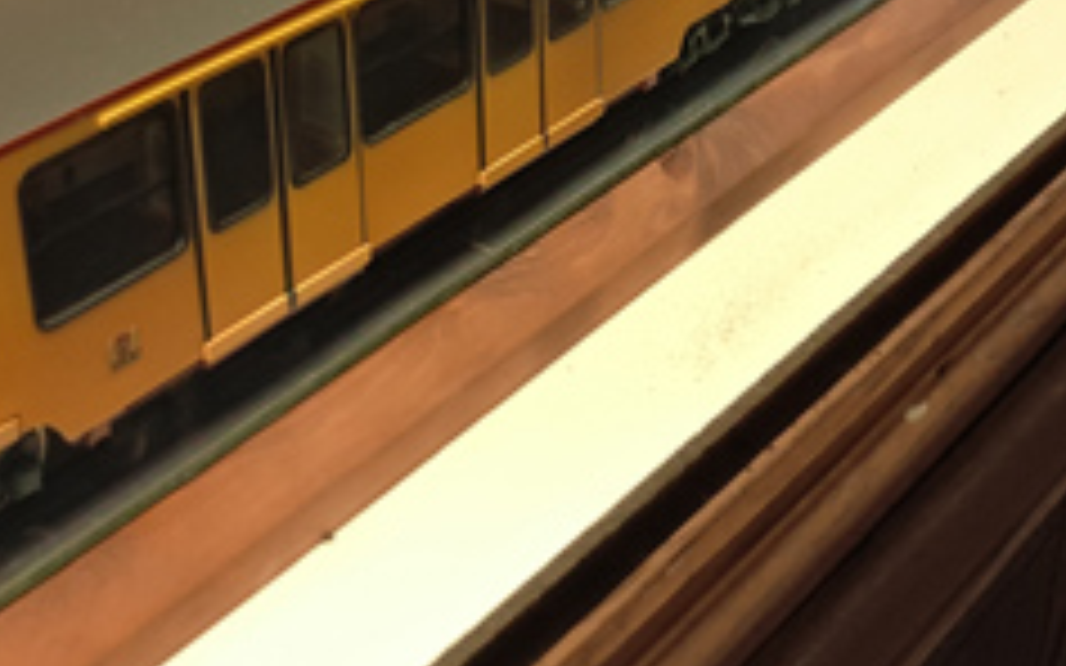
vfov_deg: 17.2
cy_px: 0
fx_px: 2149
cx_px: 452
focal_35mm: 74
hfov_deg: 27.8
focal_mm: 4.73
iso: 160
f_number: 2.2
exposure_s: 1/33
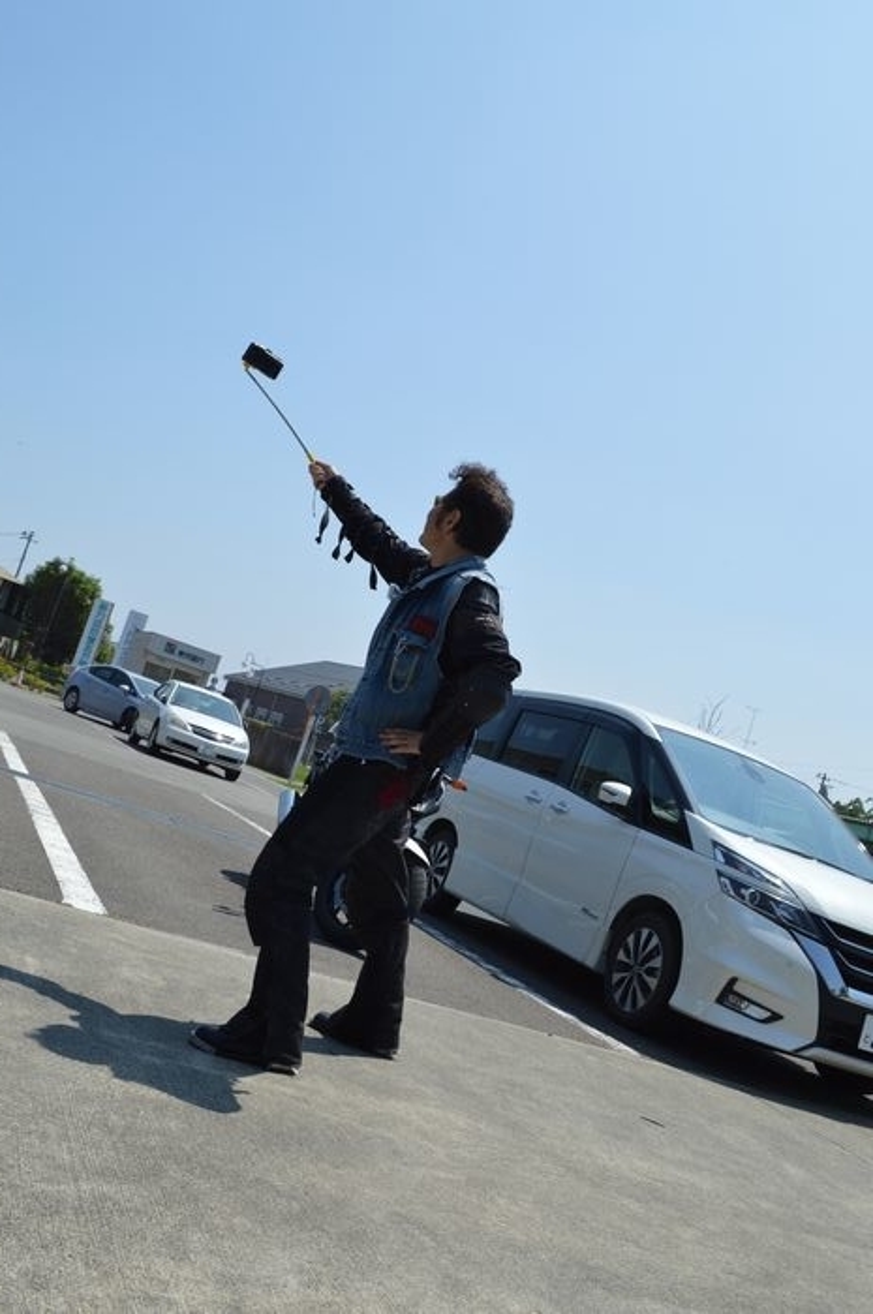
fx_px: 1203
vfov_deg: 57.3
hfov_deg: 39.9
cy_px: 657
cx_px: 436
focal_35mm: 33
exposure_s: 1/400
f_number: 10
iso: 200
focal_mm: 22
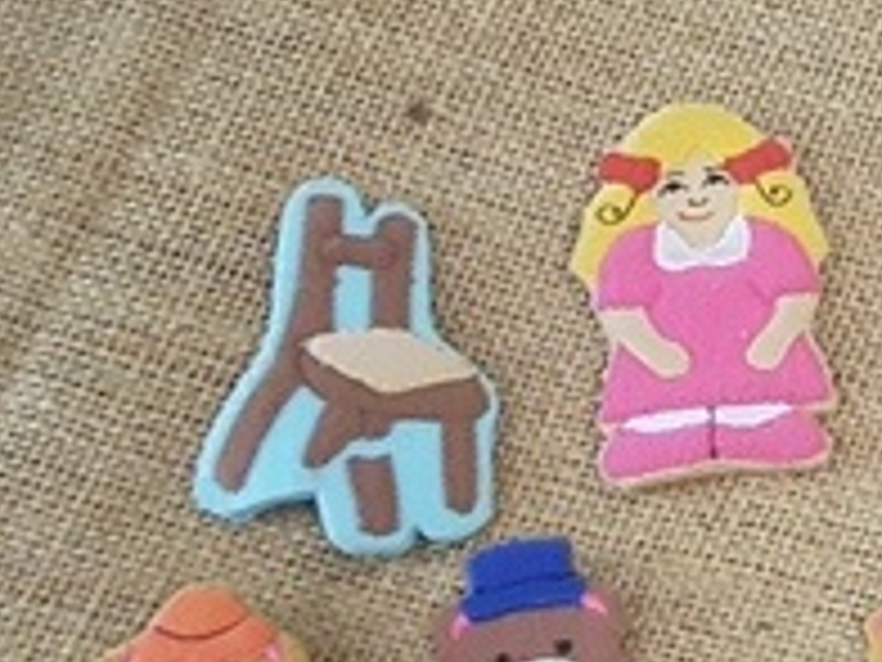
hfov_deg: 15.0
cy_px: 905
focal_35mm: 106
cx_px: 1773
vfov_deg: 13.4
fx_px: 2701
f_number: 1.7
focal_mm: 4.2
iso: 250
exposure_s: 1/25
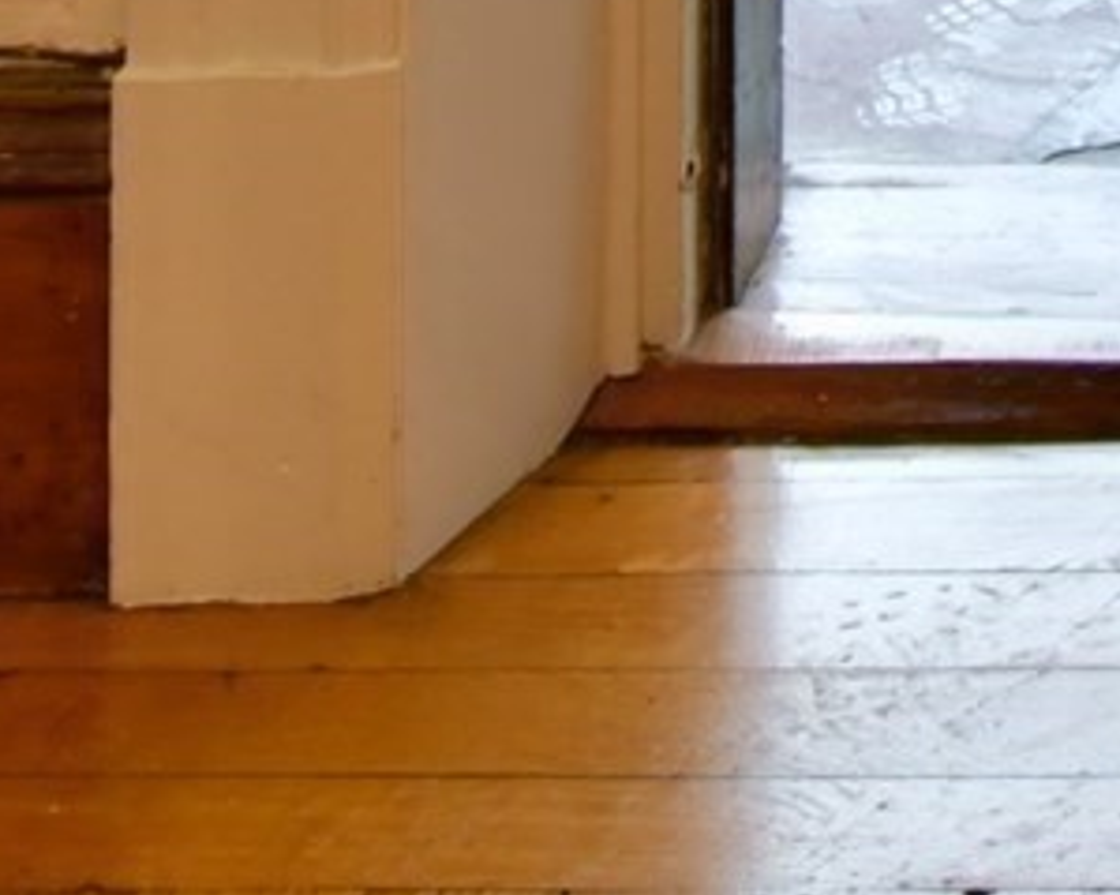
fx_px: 4043
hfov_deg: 14.5
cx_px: 1757
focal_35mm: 122
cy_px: -1638
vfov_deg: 10.0
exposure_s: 1/20
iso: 500
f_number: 5
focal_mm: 13
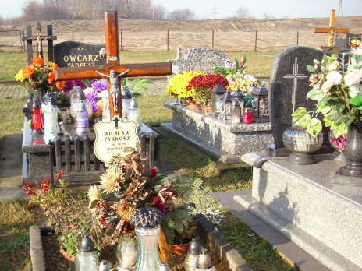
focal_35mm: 51
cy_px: 185
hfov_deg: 37.4
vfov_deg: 28.3
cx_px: 150
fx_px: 533
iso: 50
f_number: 2.8
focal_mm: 6.2
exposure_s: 1/353
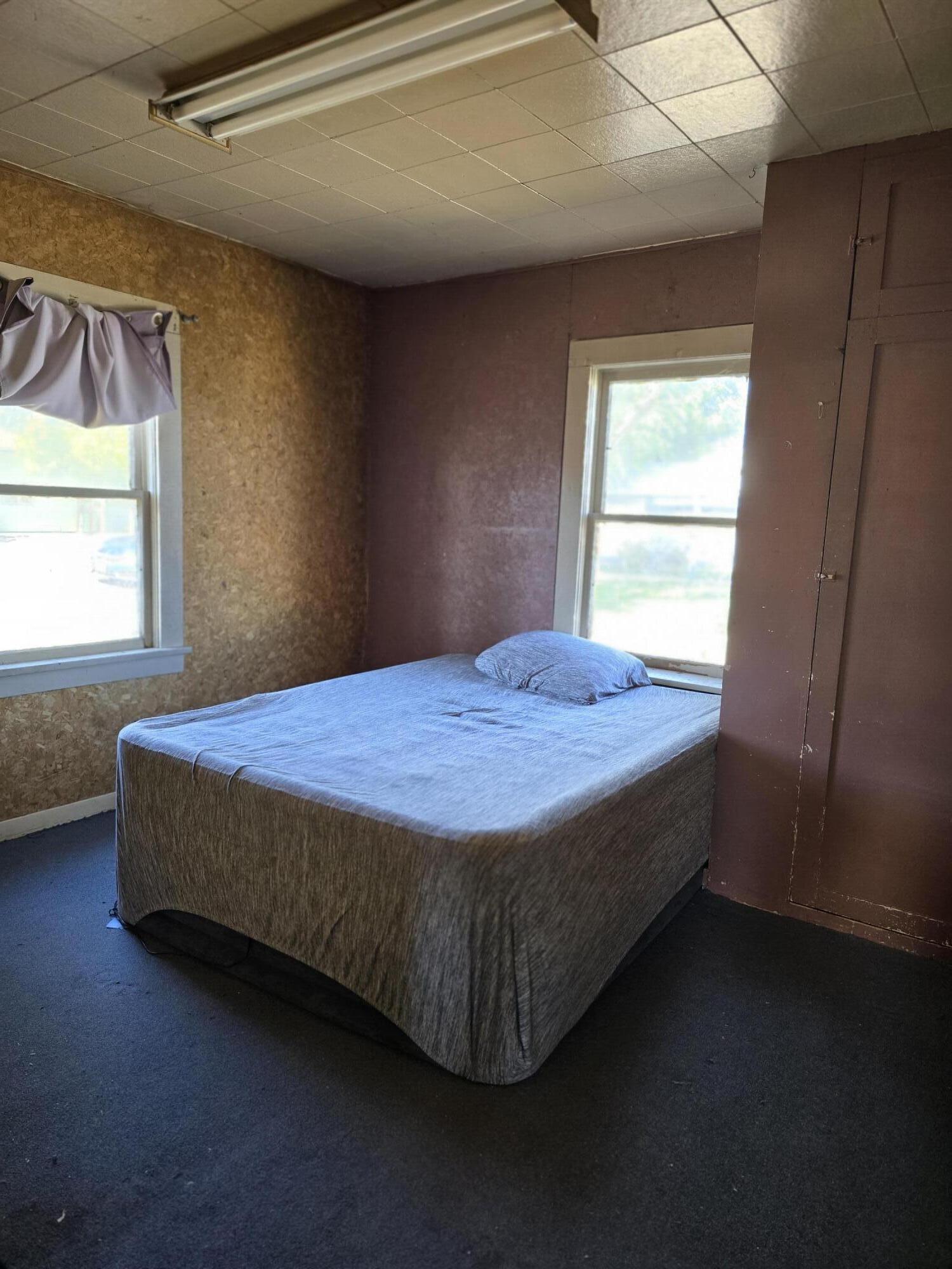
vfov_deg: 73.9
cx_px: 476
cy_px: 634
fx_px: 843
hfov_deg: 58.9
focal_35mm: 23
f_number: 1.7
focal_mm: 6.3
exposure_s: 1/120
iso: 200
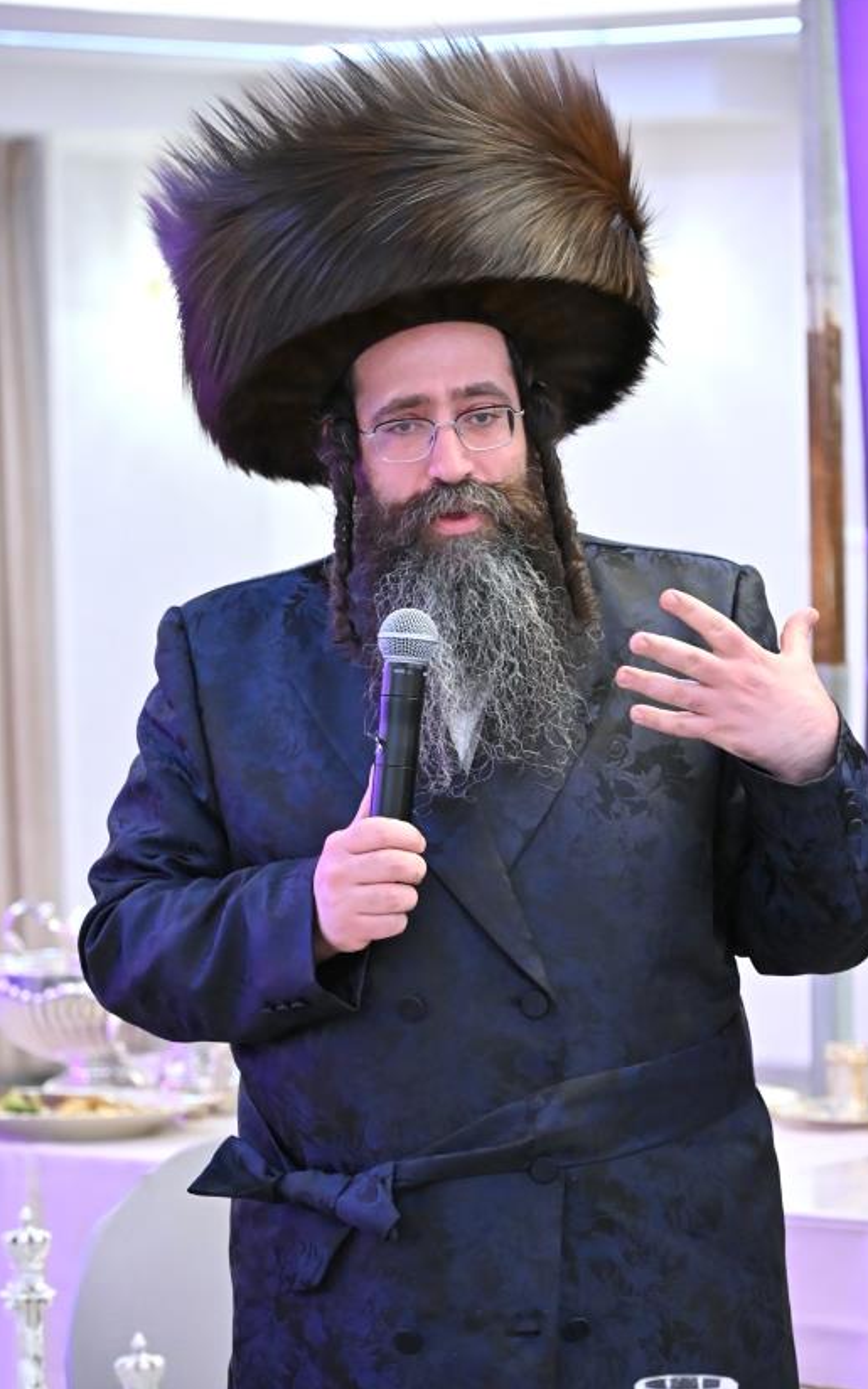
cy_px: 824
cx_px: 439
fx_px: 5753
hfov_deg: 8.6
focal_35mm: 152
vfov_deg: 13.8
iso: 6400
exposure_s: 1/250
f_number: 4.5
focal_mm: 120
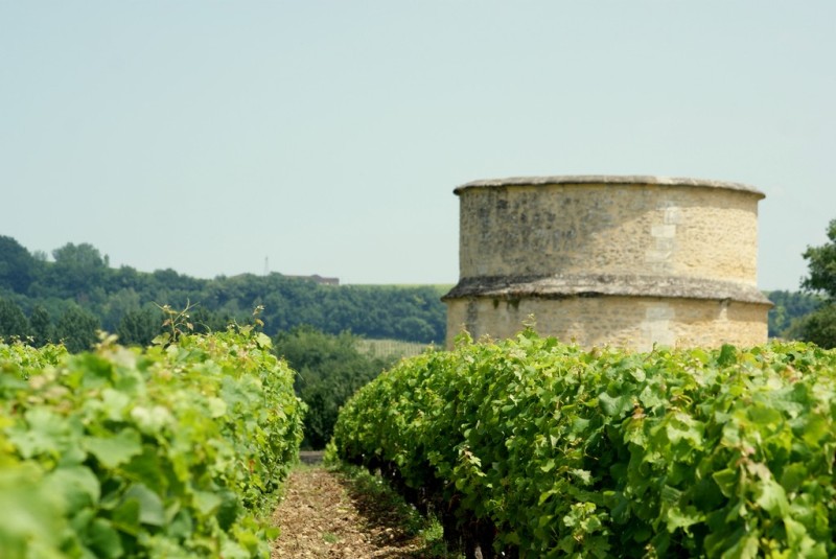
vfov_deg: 10.2
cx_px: 418
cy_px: 280
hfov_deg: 15.2
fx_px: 3138
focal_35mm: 135
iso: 100
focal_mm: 90
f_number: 8
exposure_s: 1/200
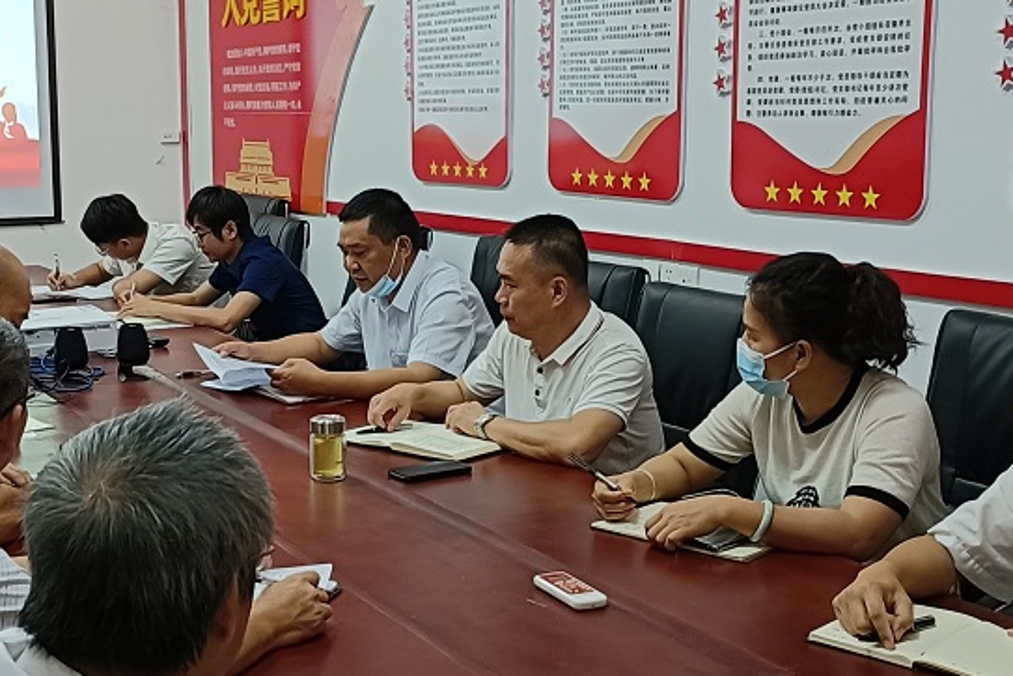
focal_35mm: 53
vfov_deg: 25.5
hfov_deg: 37.3
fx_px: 1491
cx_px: 373
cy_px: 344
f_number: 1.9
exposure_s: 1/50
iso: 815
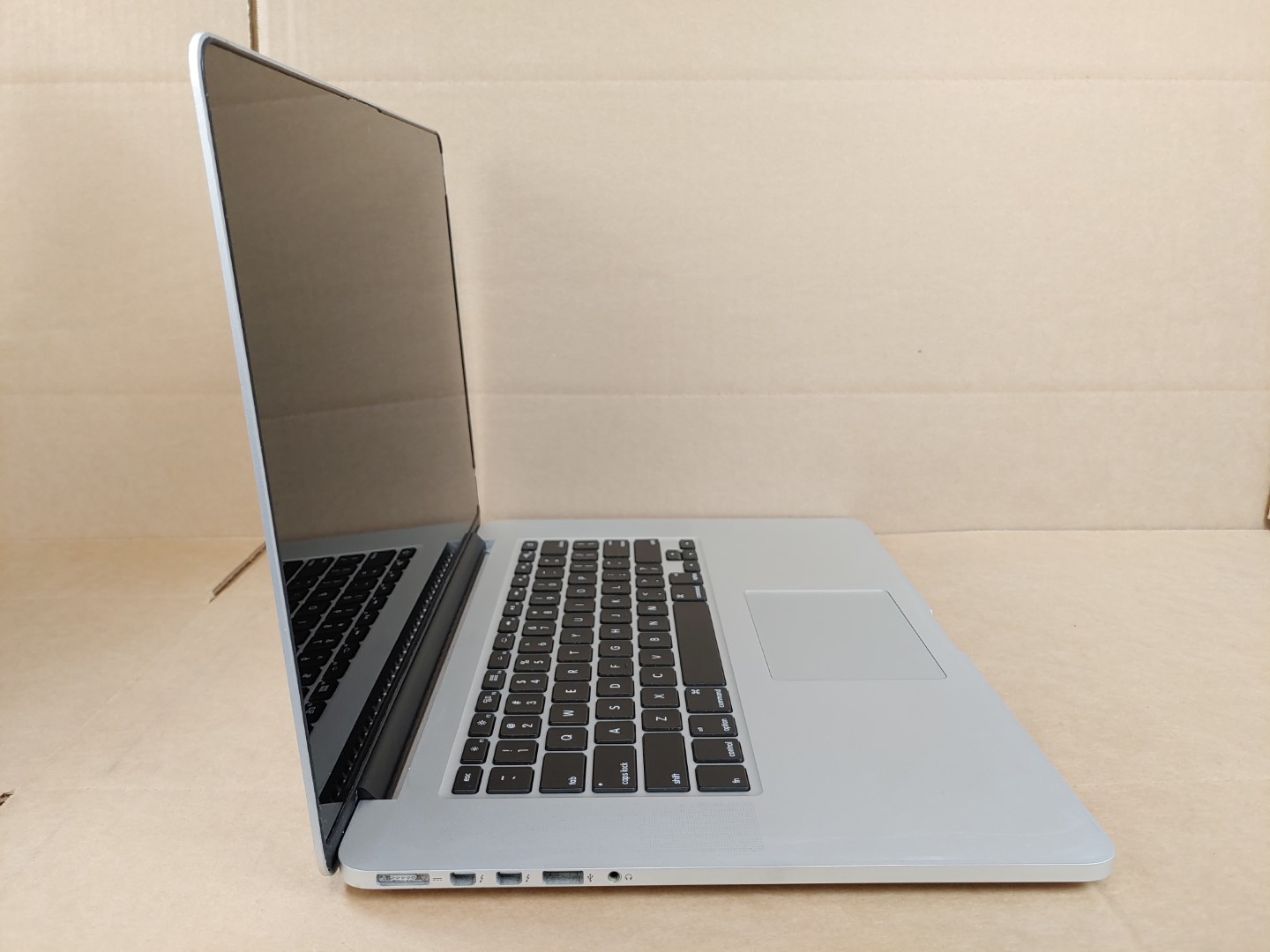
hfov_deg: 67.3
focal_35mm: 26
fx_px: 954
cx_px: 635
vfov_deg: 53.1
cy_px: 476
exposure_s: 1/60
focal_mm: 4.36
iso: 50
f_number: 1.8
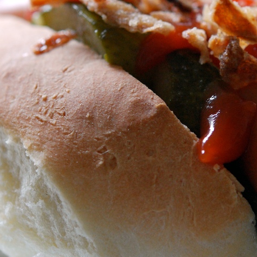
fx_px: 1386
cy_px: 90
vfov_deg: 10.6
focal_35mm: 165
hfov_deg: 10.6
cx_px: 171
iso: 800
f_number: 5
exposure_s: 8
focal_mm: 60
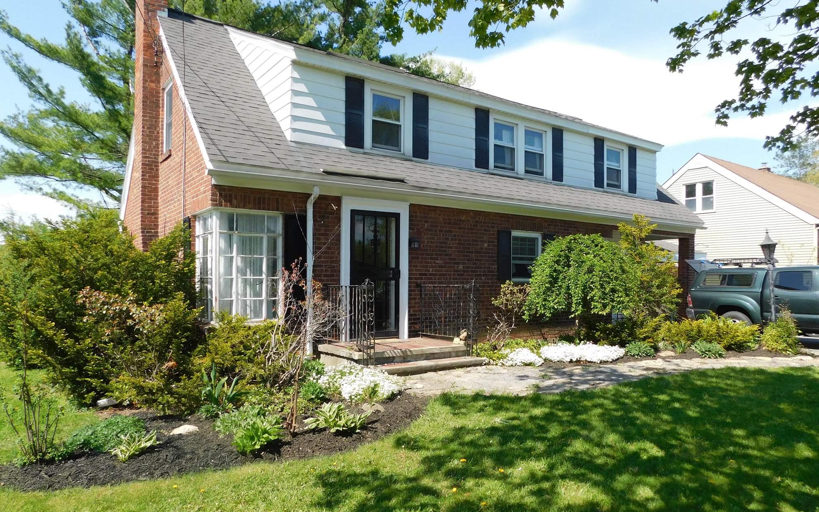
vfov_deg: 49.2
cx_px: 417
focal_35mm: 25
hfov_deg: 72.5
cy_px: 279
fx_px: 558
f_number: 3
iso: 125
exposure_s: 1/800
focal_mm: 4
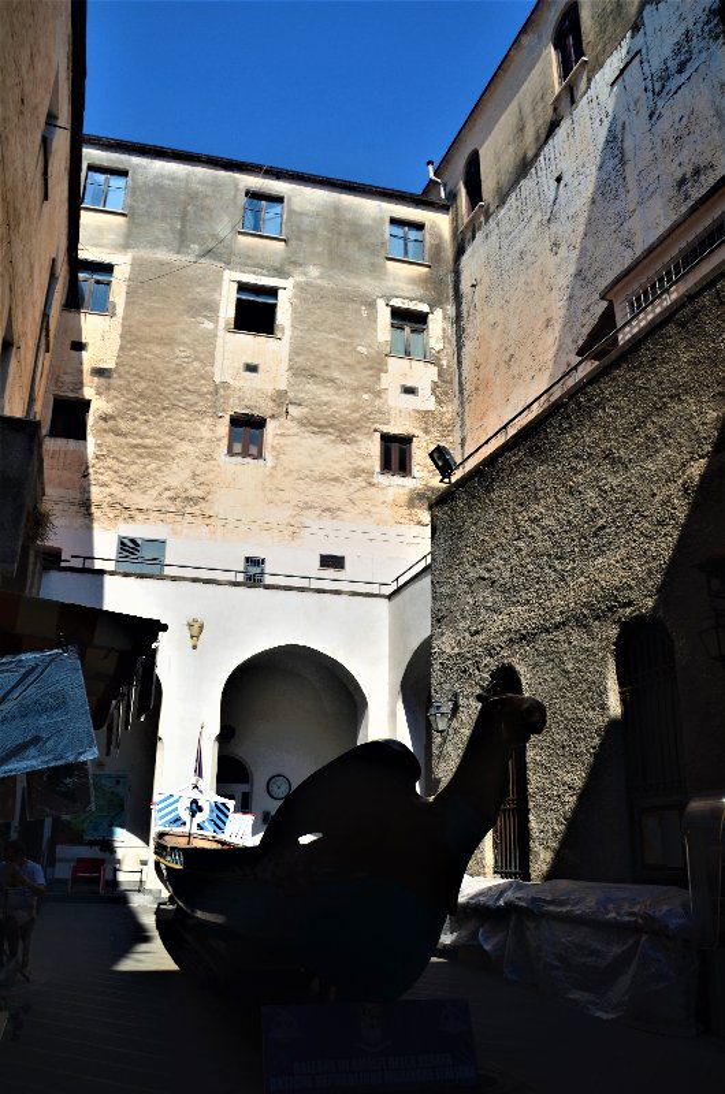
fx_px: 819
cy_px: 547
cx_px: 362
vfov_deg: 67.5
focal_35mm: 27
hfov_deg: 47.7
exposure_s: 1/125
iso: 160
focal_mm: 18
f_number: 11
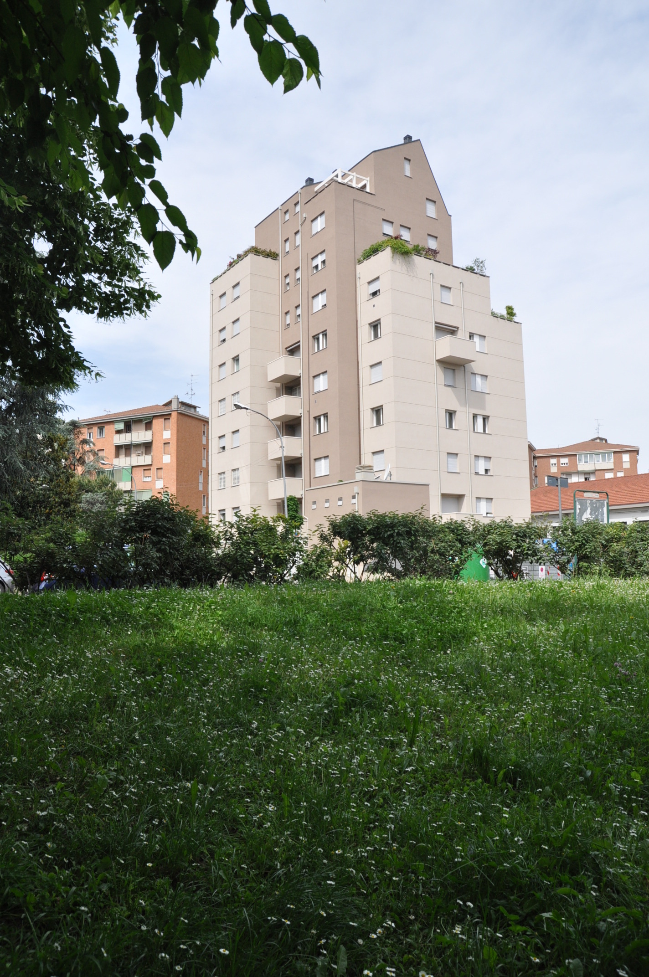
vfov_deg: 70.5
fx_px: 691
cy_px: 488
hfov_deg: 50.3
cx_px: 324
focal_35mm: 26
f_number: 11
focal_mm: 17
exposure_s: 1/500
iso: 400
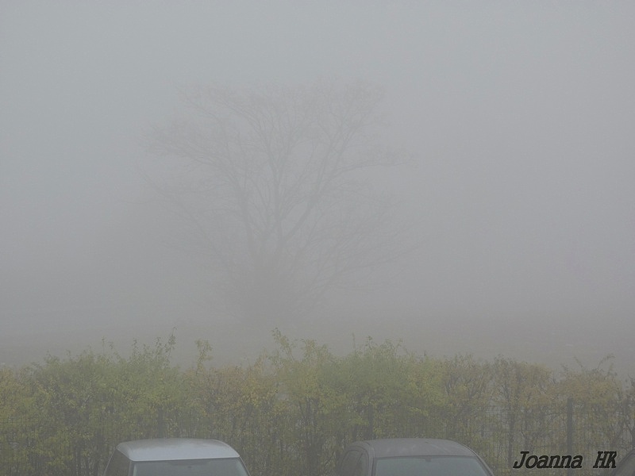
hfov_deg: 14.6
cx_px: 318
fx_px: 2476
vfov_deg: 11.0
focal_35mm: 135
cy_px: 238
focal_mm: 24.2
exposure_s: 1/80
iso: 100
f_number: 5
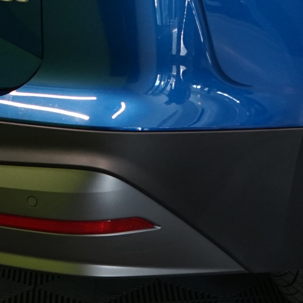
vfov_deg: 12.7
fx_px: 1337
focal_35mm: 135
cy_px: -37
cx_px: 246
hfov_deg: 12.9
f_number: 4.5
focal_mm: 31
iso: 1000
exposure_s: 1/30
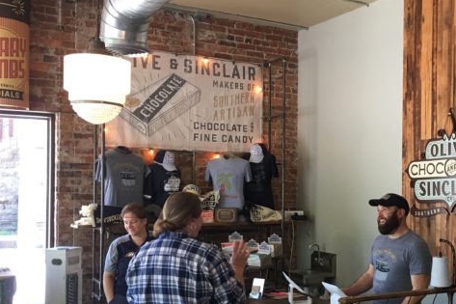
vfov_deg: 27.4
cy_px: 186
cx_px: 350
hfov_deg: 39.1
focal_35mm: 49
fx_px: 620
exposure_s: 1/30
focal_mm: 4.15
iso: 32
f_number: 2.2
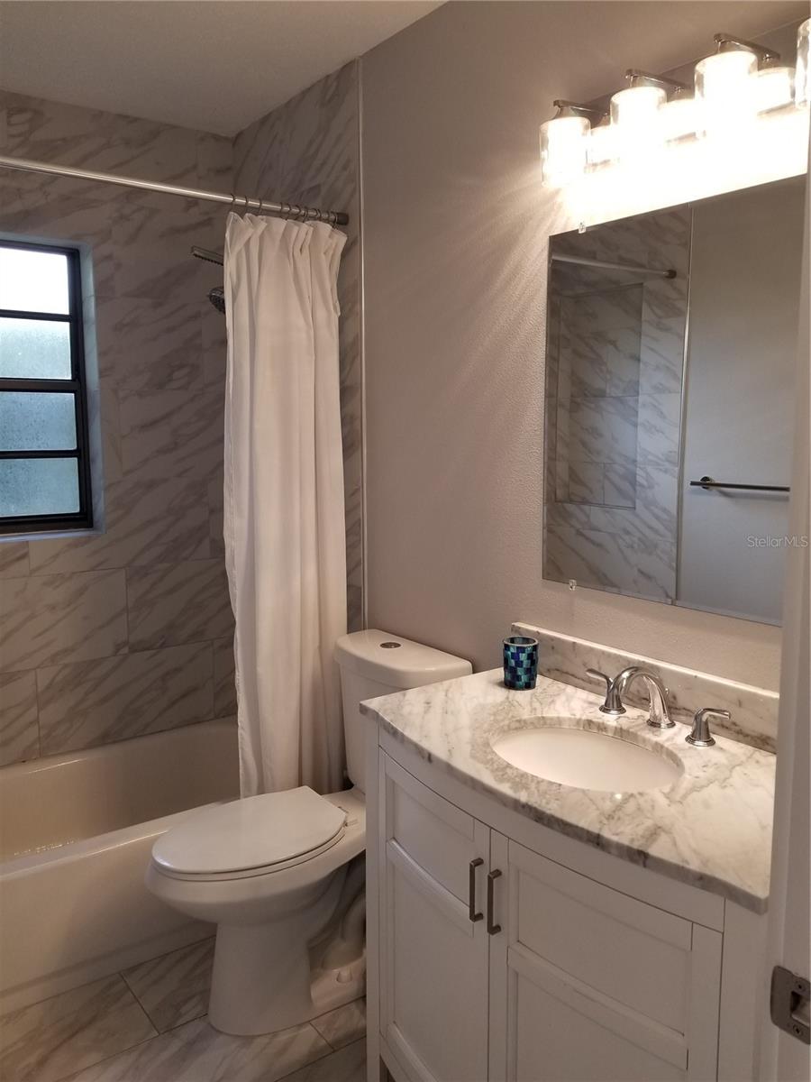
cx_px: 406
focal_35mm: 26
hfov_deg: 53.1
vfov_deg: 67.3
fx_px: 812
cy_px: 541
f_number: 1.7
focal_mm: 4.25
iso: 64
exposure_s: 1/60
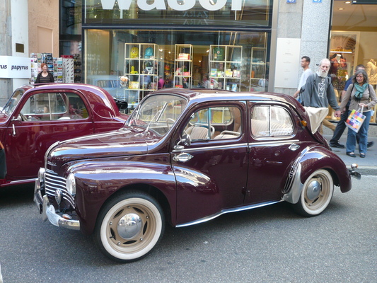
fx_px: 370
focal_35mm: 34
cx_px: 188
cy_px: 142
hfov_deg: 53.9
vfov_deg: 41.8
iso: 100
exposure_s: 1/50
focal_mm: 5.4
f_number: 3
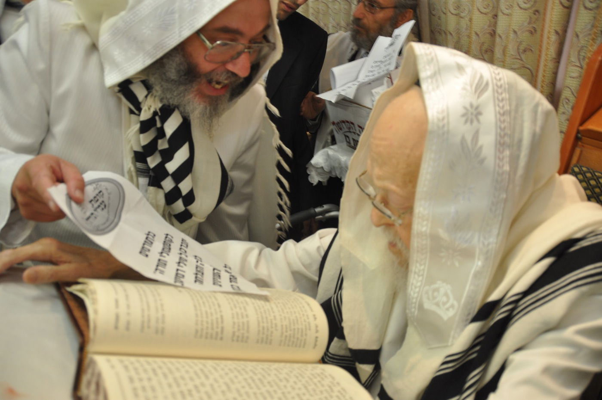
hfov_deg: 67.4
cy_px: 200
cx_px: 301
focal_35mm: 27
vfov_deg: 47.8
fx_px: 451
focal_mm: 18
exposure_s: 1/60
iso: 450
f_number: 4
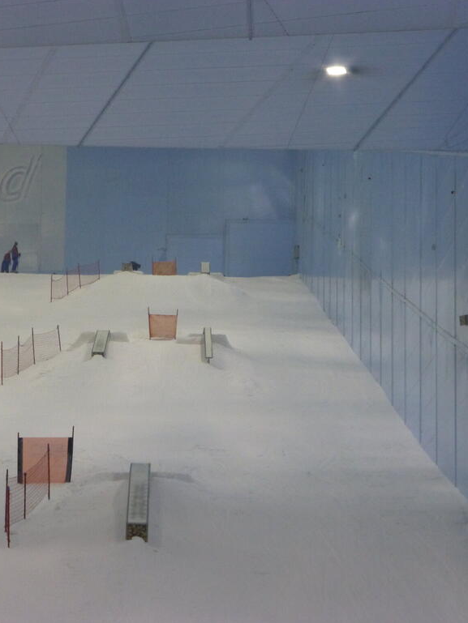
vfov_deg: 13.5
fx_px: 2631
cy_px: 311
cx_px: 187
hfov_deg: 10.2
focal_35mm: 146
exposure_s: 1/13
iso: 400
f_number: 5.3
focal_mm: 19.4
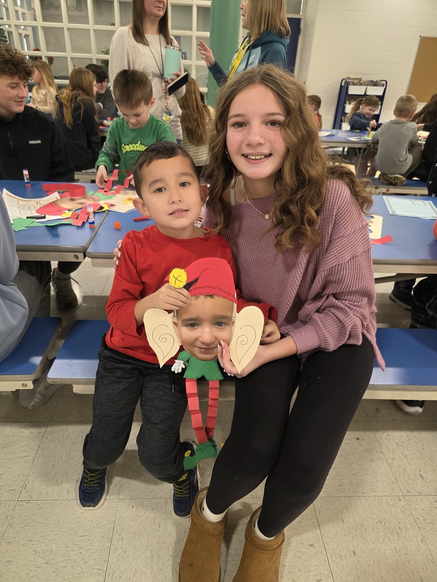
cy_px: 291
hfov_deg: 58.9
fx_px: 387
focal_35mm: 23
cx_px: 218
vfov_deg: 73.9
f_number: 1.7
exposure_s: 1/120
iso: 200
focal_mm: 6.3
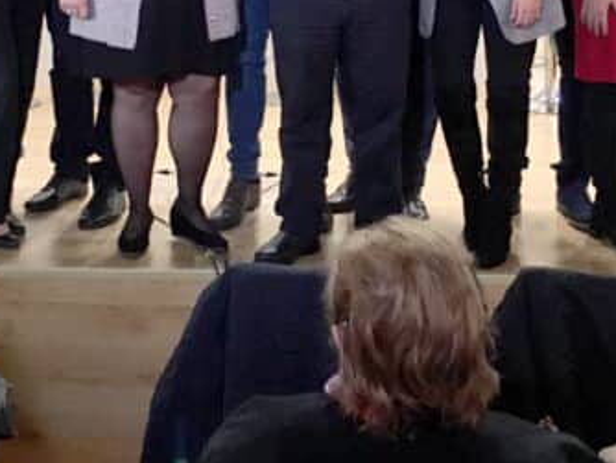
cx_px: 249
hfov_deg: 26.6
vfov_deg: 19.0
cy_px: -102
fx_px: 1300
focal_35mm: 73
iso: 200
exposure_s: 1/33
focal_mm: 4.15
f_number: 2.2
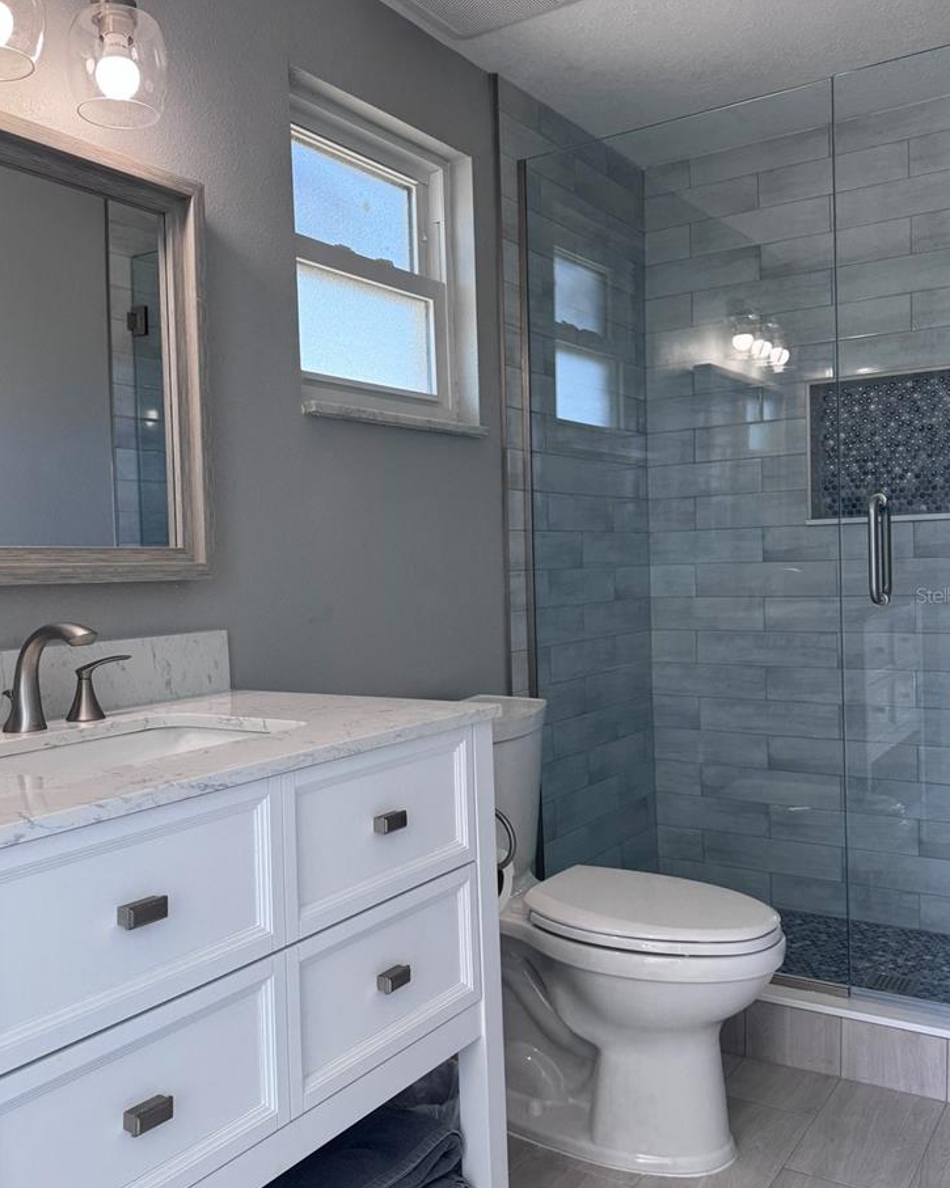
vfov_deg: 57.2
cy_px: 595
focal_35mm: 31
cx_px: 419
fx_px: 1090
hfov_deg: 47.0
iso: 80
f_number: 1.78
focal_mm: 6.76
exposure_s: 1/223
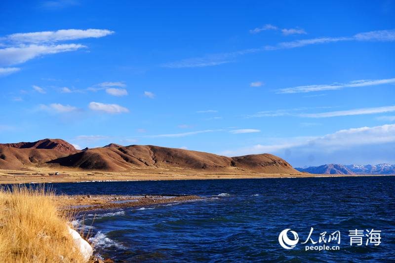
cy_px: 132
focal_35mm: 70
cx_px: 198
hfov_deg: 28.8
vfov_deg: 19.4
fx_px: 768
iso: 100
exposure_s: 1/1000
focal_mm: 70
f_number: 5
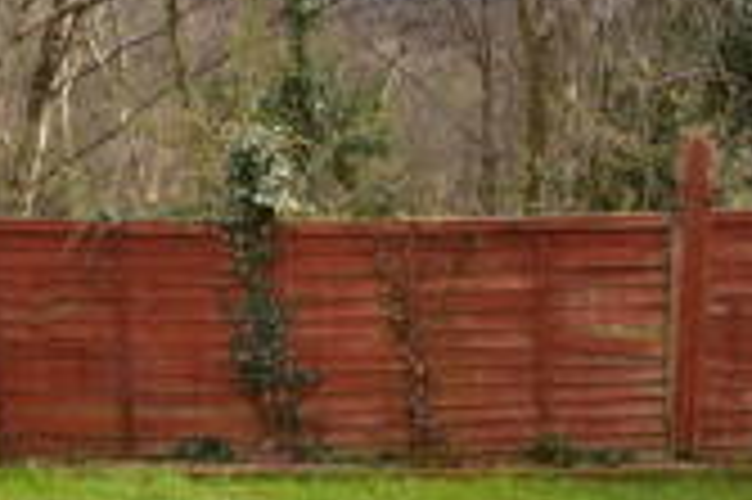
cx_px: 365
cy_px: 390
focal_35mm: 77
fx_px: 1607
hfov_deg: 26.3
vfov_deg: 17.6
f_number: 22
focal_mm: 18
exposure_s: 1/25
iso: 200
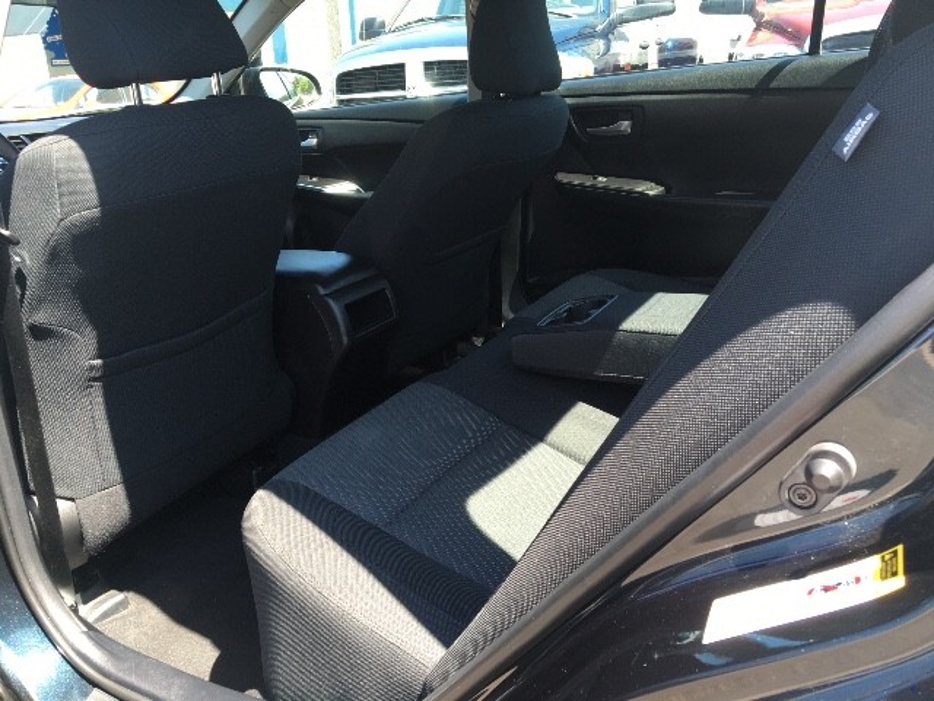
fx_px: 782
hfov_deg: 61.7
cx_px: 467
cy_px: 350
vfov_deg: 48.2
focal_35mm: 29
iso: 32
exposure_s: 1/120
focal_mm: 4.15
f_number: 2.2
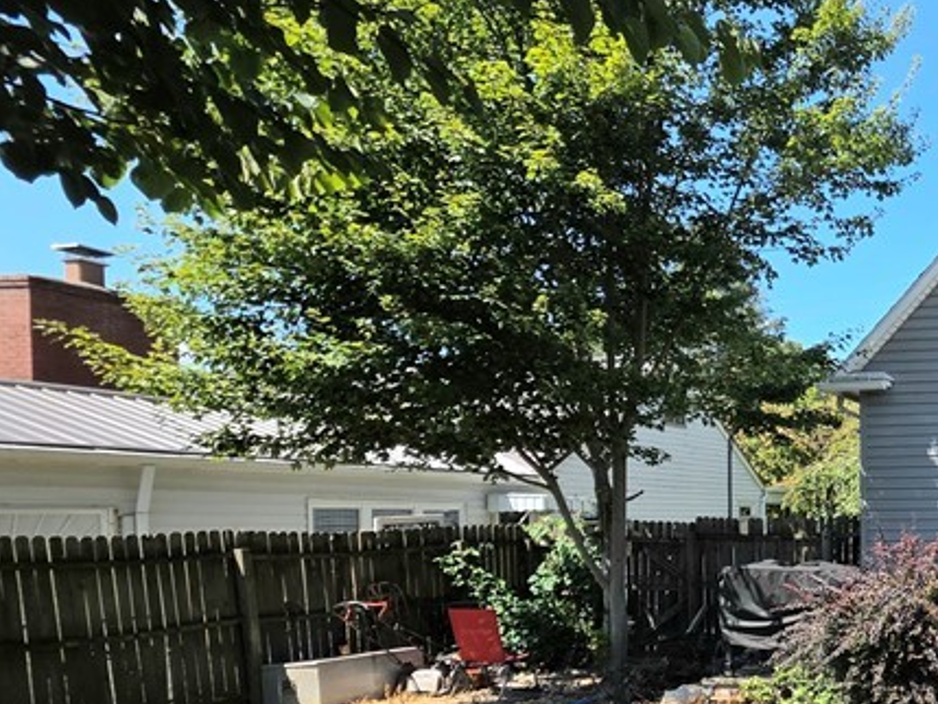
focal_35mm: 31
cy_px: 544
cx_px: 1082
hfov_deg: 42.4
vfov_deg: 43.7
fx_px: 840
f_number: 1.9
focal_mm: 2.2
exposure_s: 1/1429
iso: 40
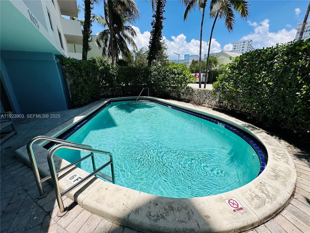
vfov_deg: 85.7
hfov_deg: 102.1
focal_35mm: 14
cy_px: 116
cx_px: 155
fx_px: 125
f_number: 2.2
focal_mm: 2.22
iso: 50
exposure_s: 1/2618
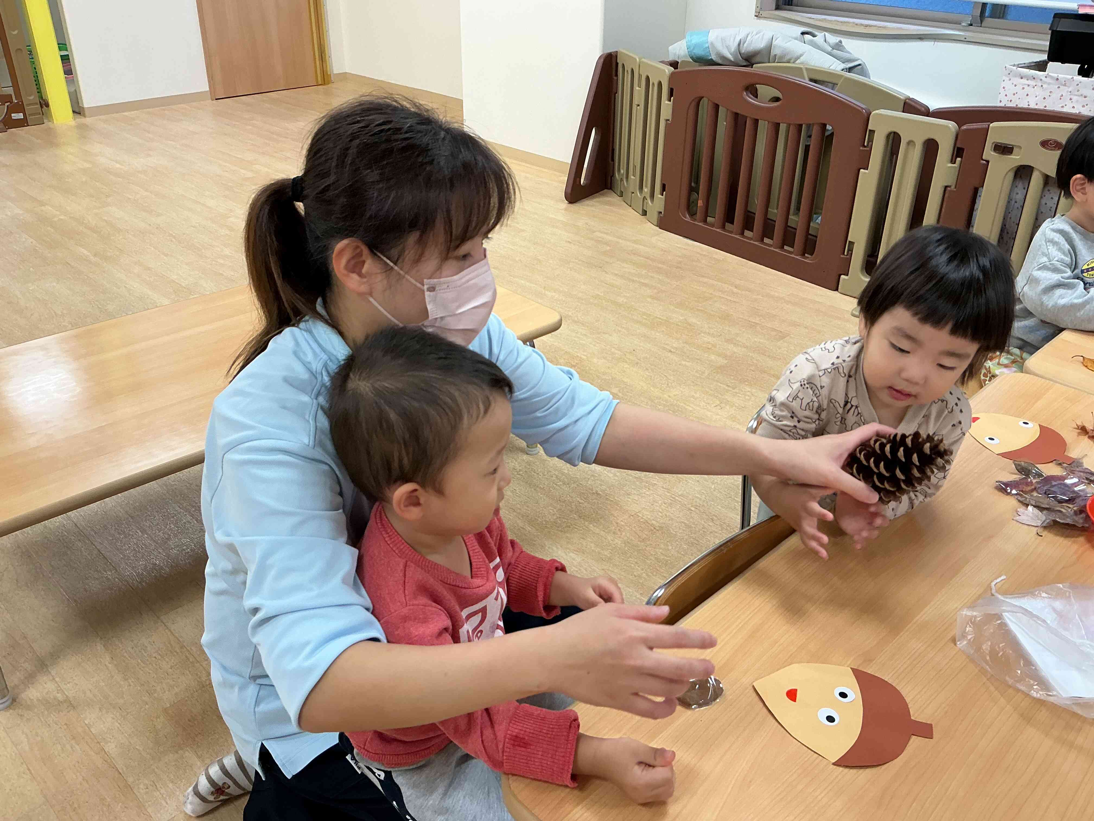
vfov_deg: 48.2
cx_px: 547
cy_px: 410
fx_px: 917
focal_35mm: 29
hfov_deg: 61.7
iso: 64
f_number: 1.8
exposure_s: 1/120
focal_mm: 3
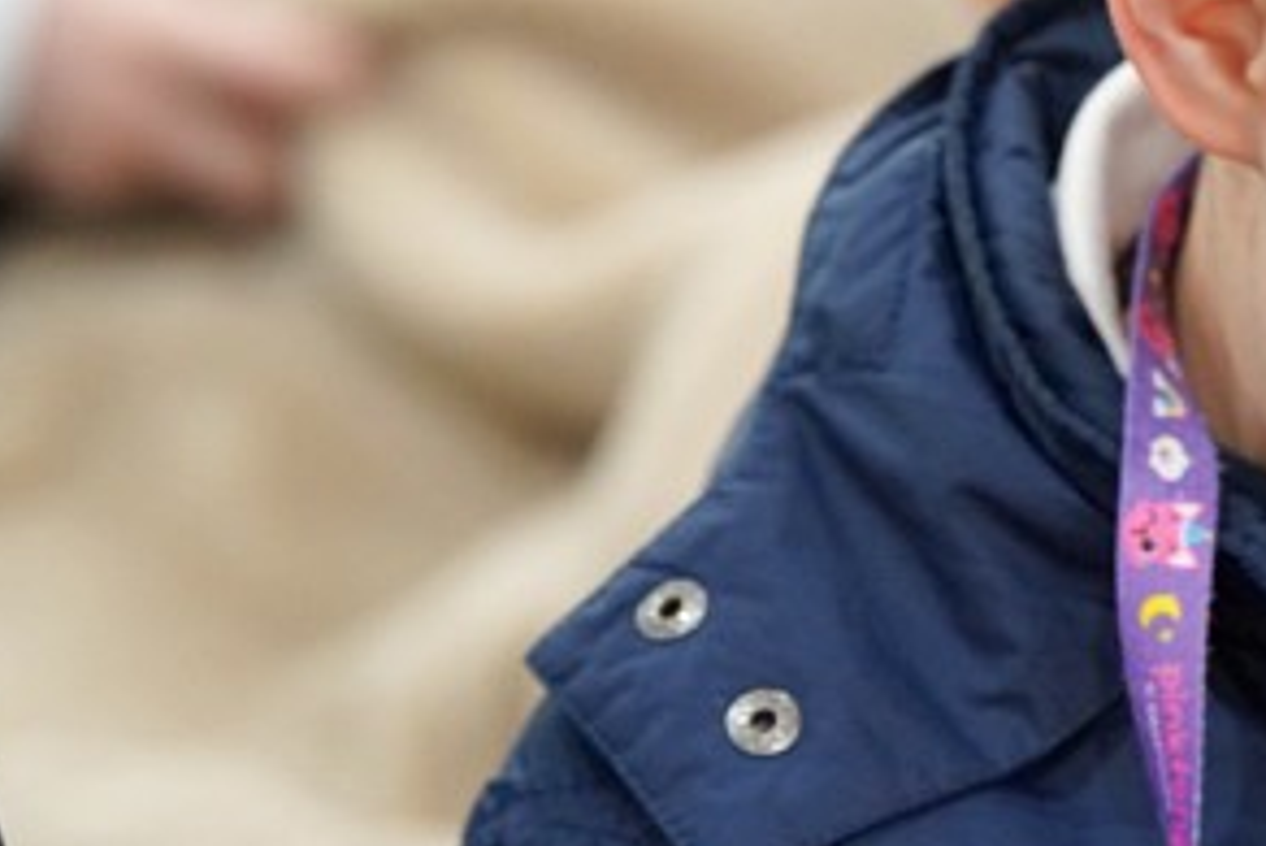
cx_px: 1851
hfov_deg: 5.0
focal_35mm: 410
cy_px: 252
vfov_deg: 3.4
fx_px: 14425
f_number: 4
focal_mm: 133
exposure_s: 1/160
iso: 3200
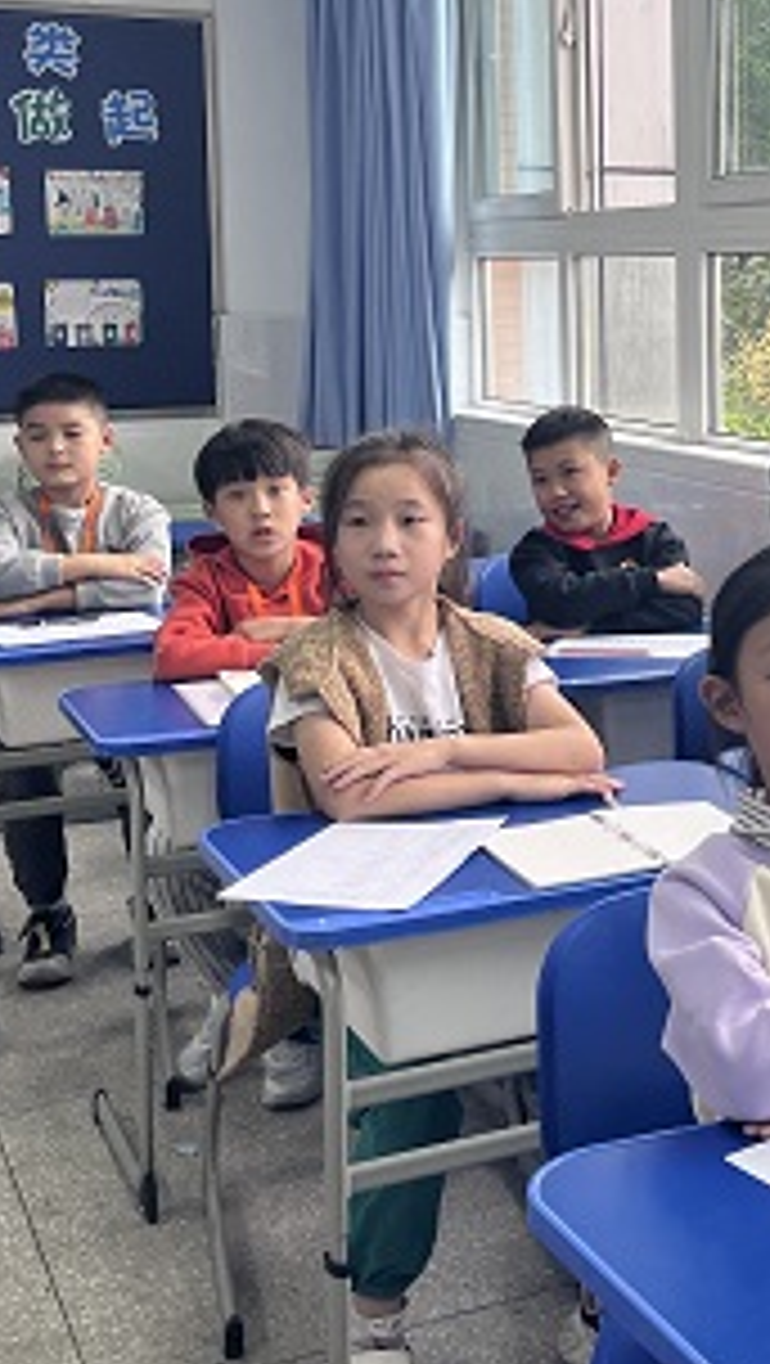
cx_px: 878
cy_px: 455
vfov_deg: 36.8
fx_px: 2028
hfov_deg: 20.4
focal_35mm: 56
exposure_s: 1/122
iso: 64
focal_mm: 5.1
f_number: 1.6
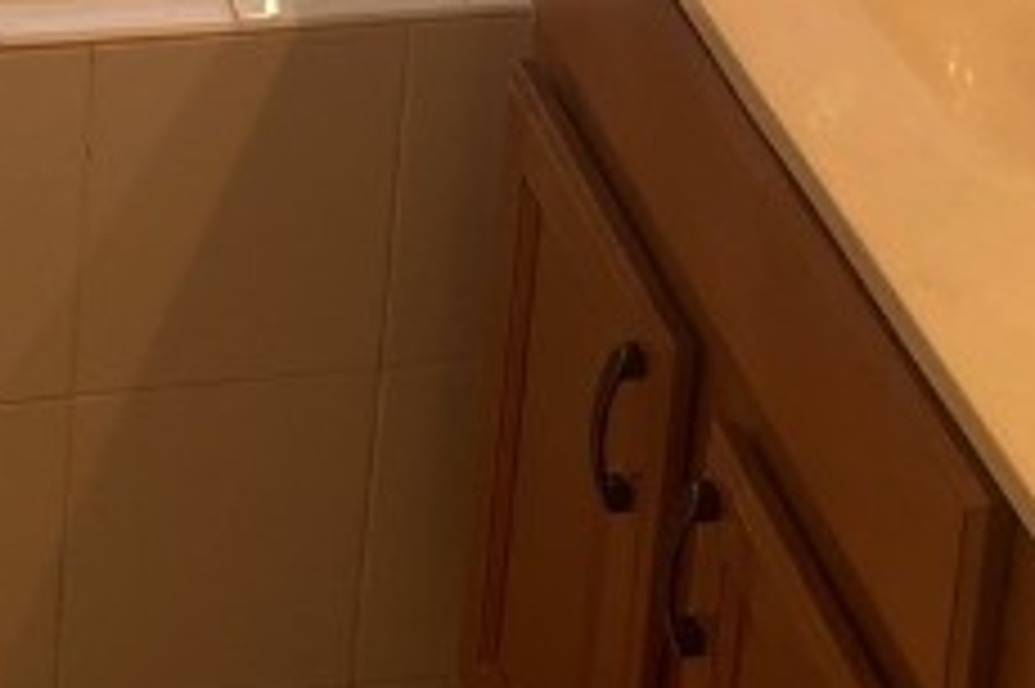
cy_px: -800
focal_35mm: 116
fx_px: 3333
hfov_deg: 17.5
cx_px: 220
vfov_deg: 10.6
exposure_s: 1/120
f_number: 1.6
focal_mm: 5.1
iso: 80
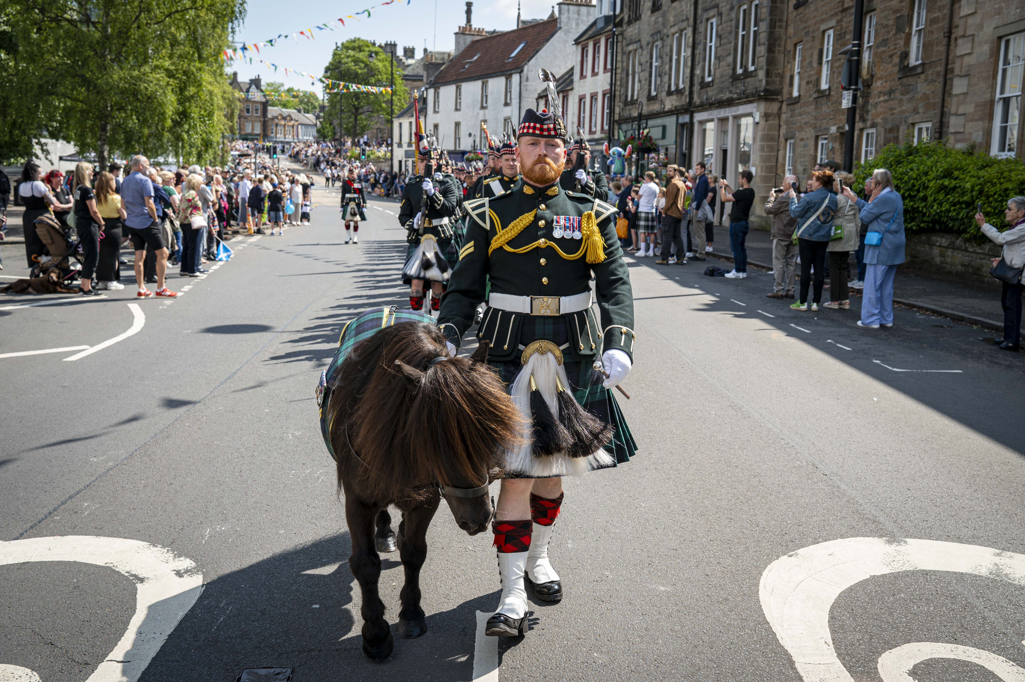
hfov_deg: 54.5
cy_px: 341
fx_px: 996
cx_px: 512
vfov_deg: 37.8
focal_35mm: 35
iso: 125
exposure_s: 1/320
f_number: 5.6
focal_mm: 35
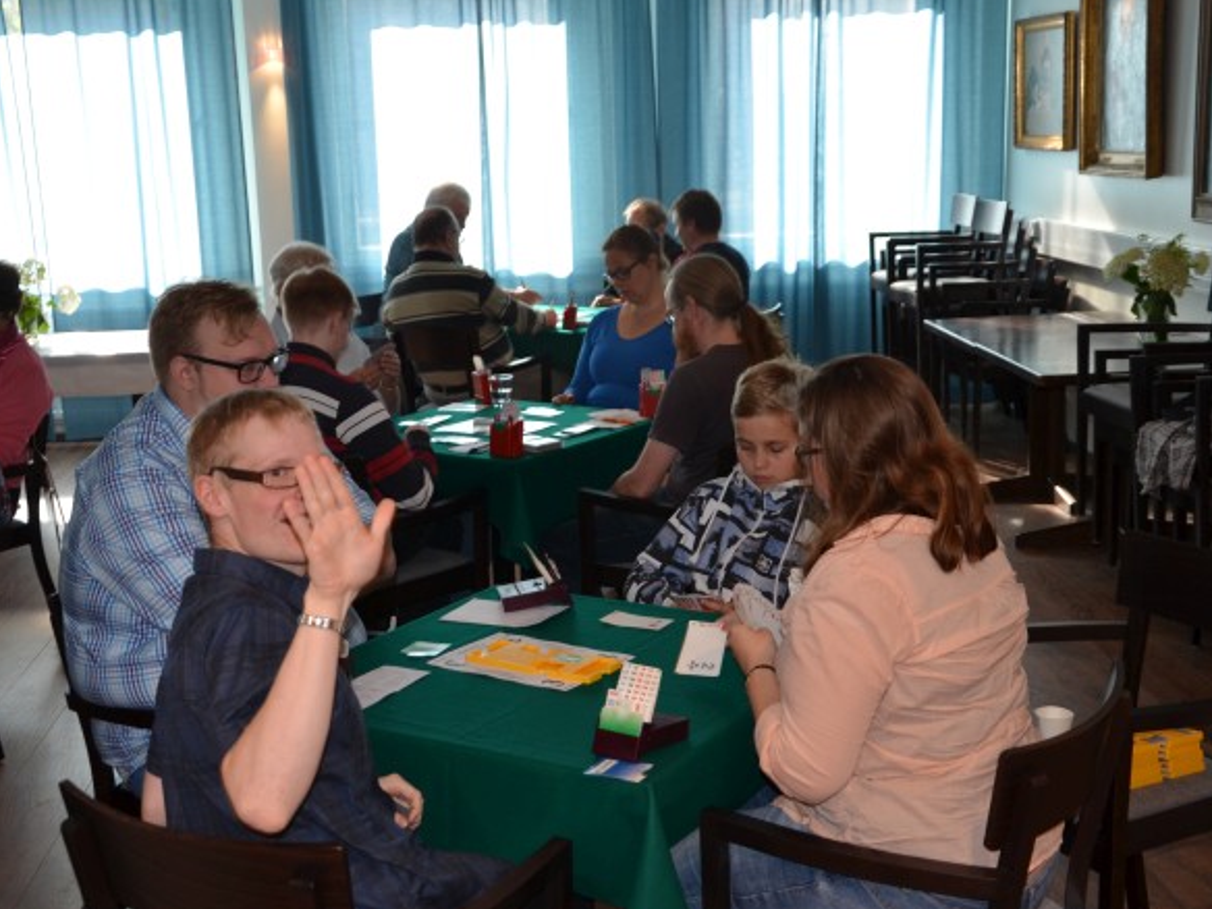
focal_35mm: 51
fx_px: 1786
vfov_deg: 28.6
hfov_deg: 37.5
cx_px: 600
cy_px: 451
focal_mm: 30
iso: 400
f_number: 4.2
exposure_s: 1/100
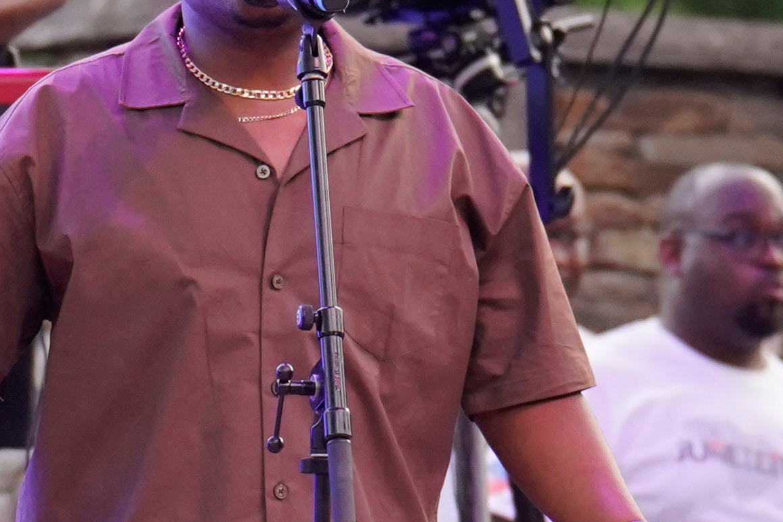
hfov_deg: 4.7
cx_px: 211
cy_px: 466
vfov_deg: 3.2
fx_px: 9484
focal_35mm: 436
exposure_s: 1/1000
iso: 2000
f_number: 2.8
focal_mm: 84
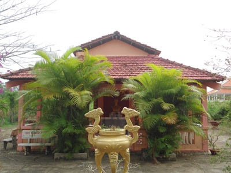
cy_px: 86
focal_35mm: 37
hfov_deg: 50.1
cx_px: 116
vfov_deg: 38.7
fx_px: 247
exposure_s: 1/500
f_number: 3.2
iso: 80
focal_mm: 6.7
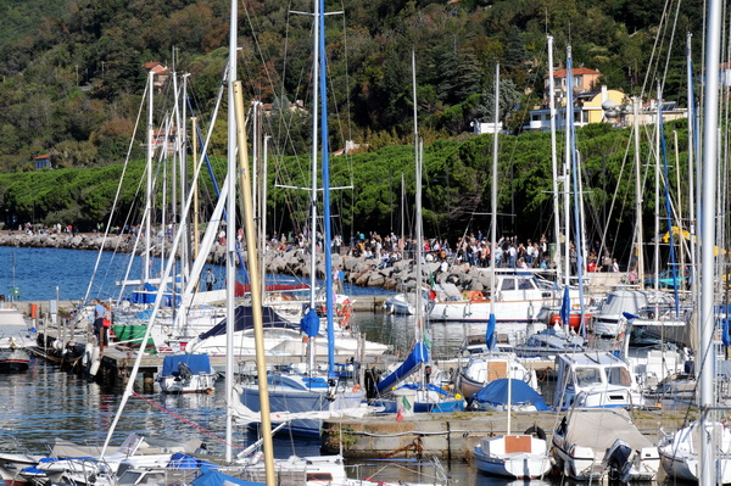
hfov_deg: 13.1
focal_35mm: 158
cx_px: 366
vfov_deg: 8.7
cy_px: 243
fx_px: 3195
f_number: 10
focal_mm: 105
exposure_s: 1/400
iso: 200
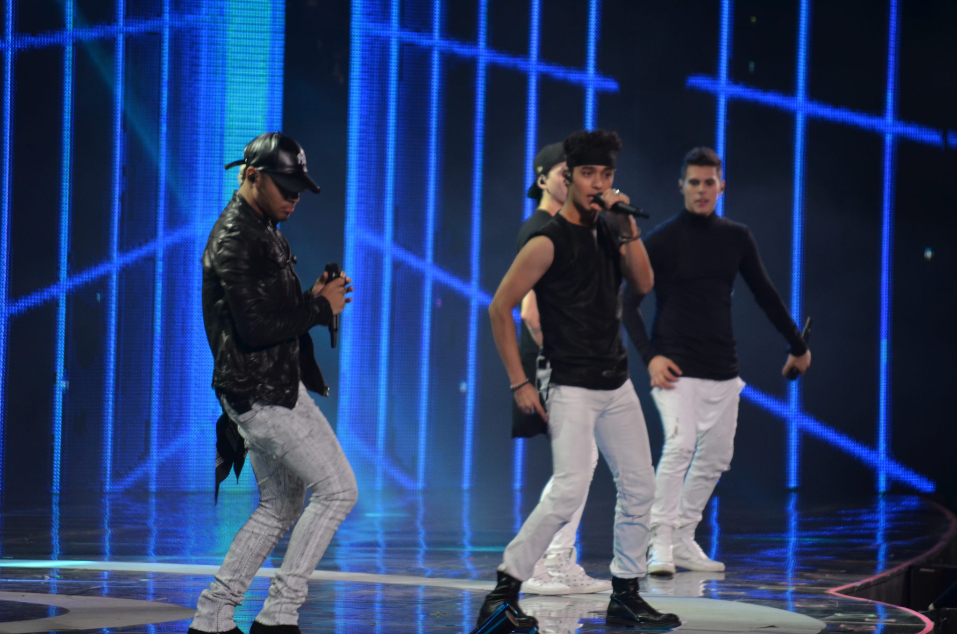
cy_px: 317
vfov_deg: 4.6
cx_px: 478
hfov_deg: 6.9
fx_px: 7958
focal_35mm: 300
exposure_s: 1/125
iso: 800
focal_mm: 200
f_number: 5.6
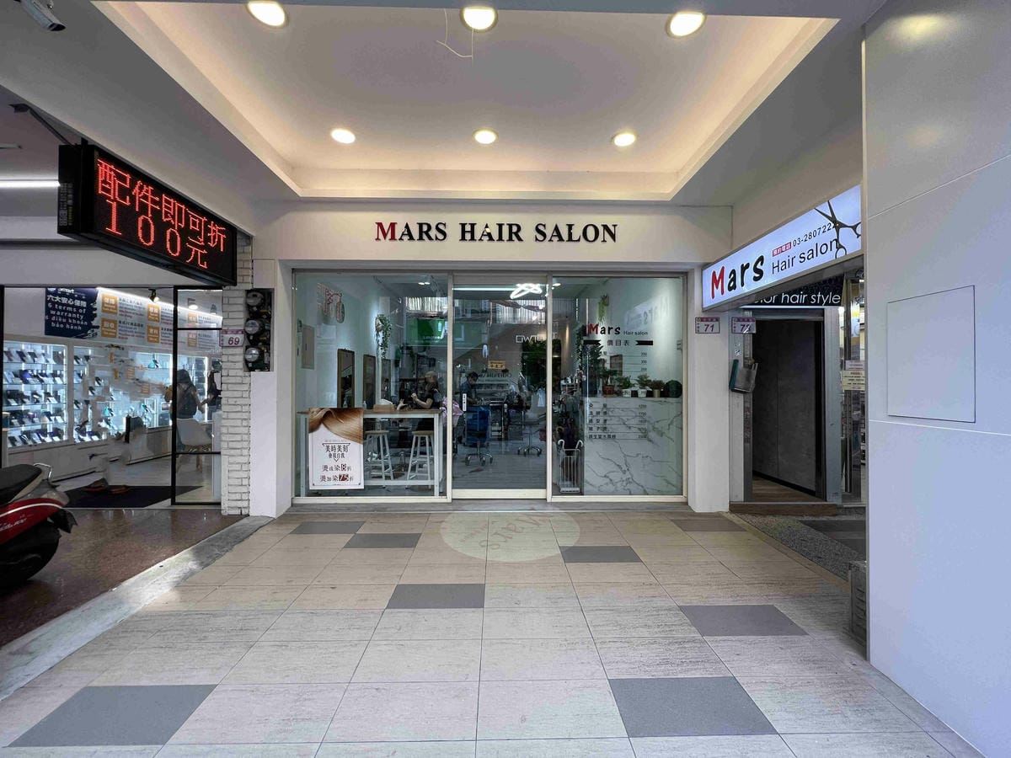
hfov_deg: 106.2
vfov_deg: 89.9
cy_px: 379
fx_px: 380
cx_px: 506
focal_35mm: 13
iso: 64
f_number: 1.8
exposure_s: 1/120
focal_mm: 1.57
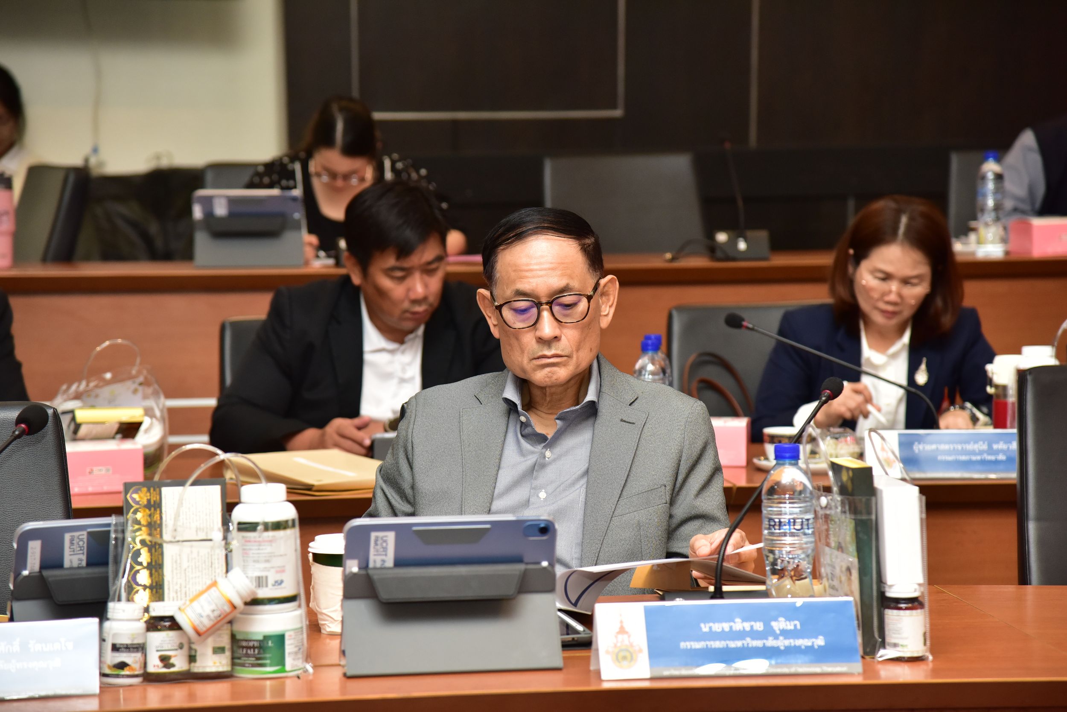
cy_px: 356
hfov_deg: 17.1
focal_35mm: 120
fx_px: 3557
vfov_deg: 11.4
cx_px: 534
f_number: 5
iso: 1600
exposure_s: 1/100
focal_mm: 120
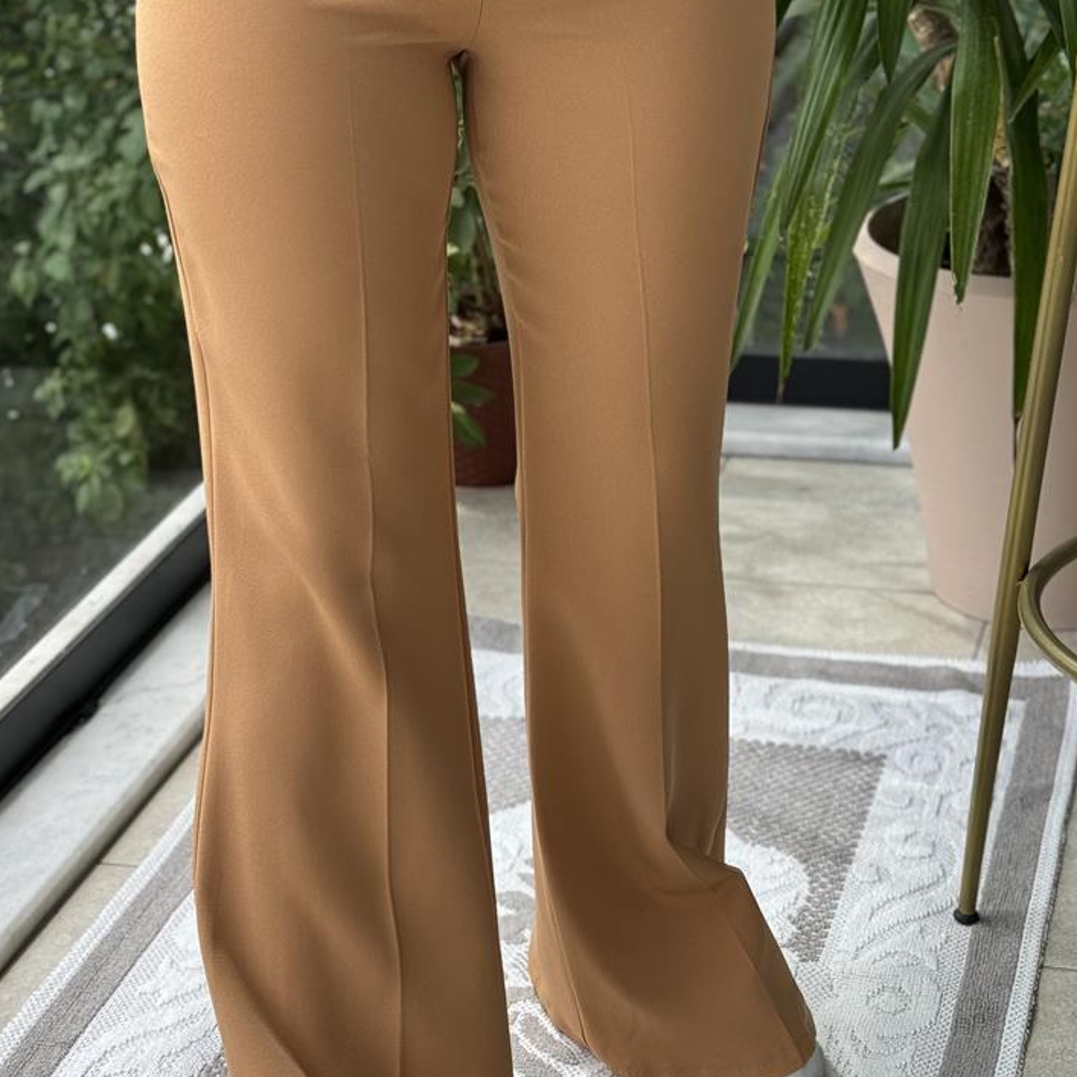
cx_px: 510
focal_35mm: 80
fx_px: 2816
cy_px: 516
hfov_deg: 21.6
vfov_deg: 21.7
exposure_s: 1/301
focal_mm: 6.76
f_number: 1.78
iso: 64
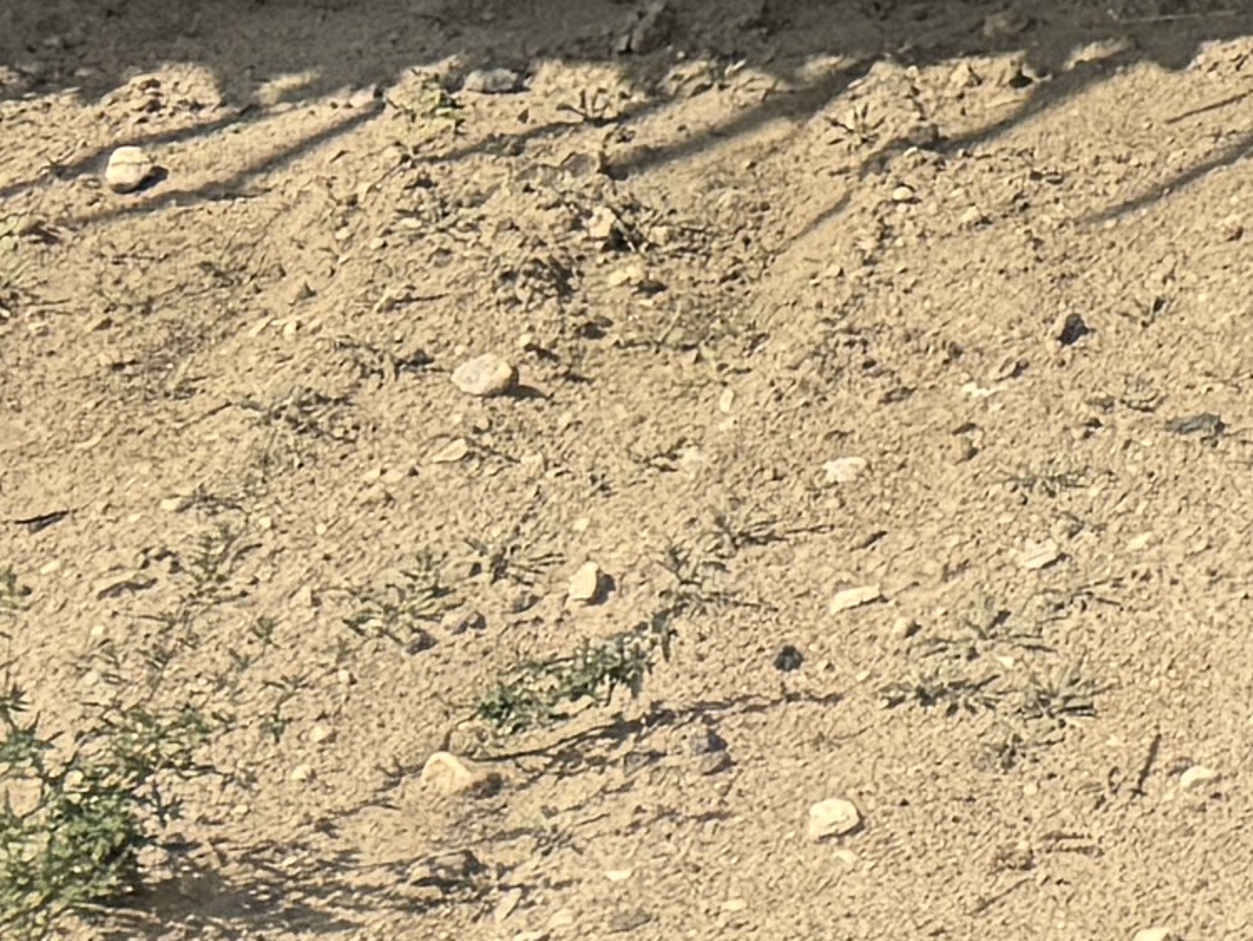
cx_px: 3634
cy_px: -2232
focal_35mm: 183
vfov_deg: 7.0
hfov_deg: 9.0
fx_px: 6625
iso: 80
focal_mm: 6.76
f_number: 1.78
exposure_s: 1/4950
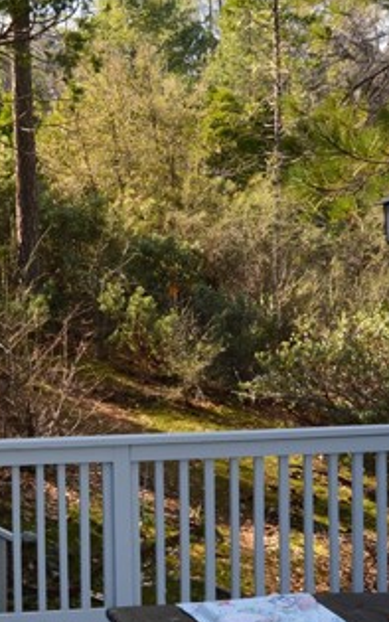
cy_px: 408
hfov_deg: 22.0
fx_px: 949
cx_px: -32
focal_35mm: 56
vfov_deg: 36.0
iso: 400
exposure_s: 1/125
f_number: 9
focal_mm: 18
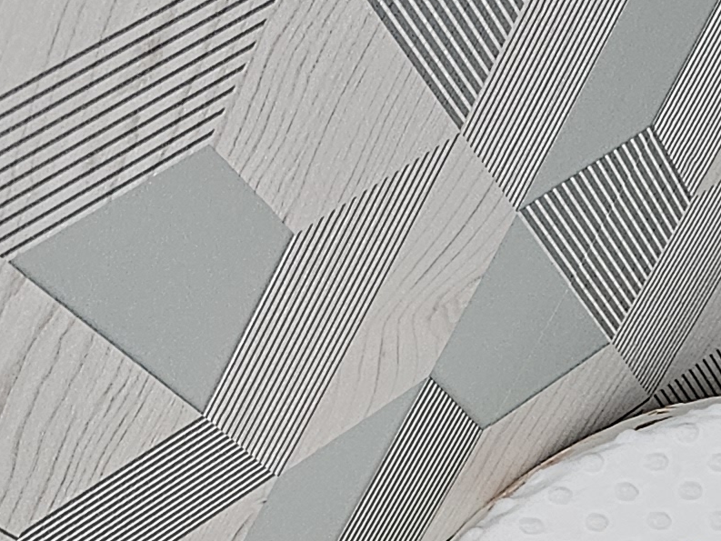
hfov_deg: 13.6
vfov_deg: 12.3
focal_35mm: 116
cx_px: 1581
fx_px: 2416
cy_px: 763
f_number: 1.7
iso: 200
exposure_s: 1/100
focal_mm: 6.3
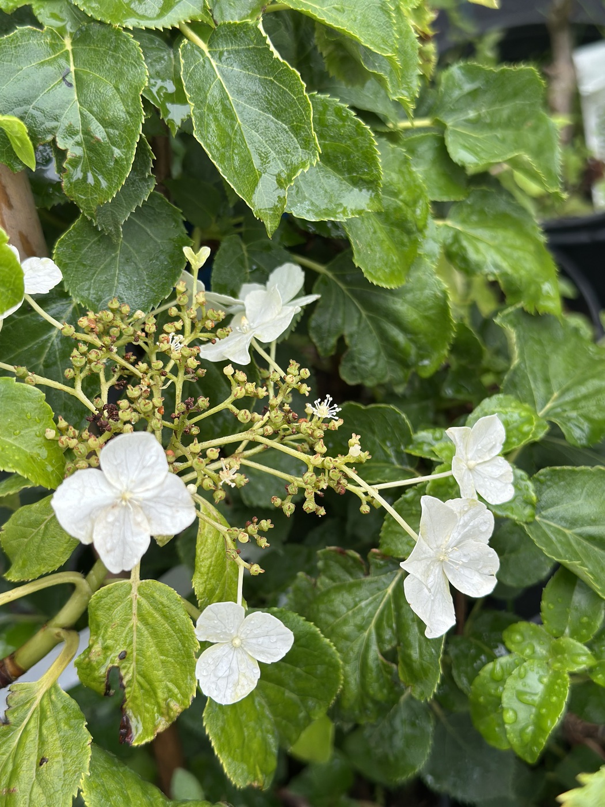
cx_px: 302
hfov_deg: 30.3
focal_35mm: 48
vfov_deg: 39.7
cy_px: 404
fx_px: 1119
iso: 80
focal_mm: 6.86
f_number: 1.78
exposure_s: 1/471
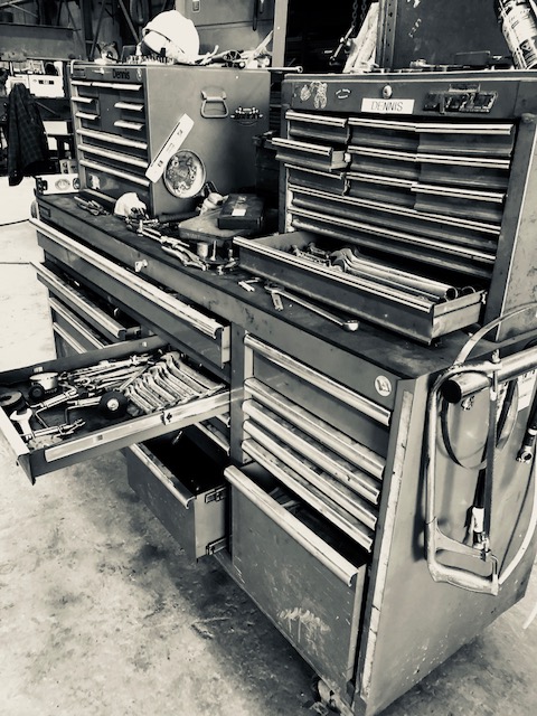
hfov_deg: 49.7
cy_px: 358
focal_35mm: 28
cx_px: 268
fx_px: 579
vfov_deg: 63.4
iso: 100
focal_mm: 4
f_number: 1.8
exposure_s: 1/11
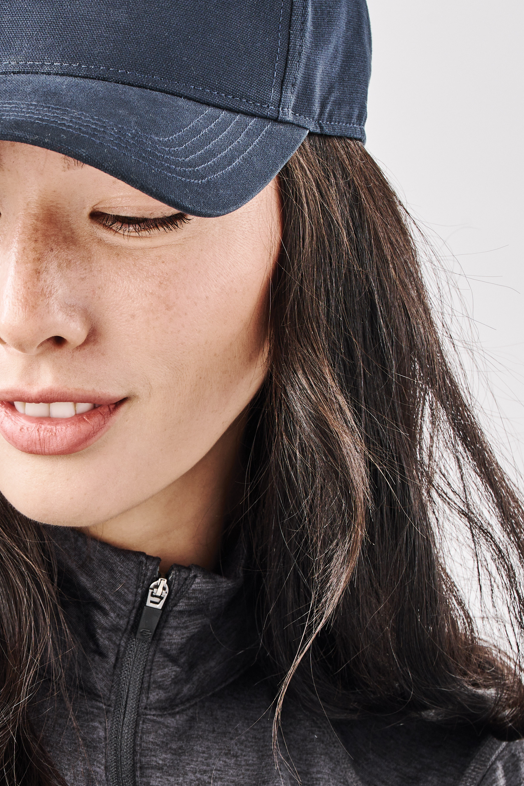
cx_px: -4
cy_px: 554
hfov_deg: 4.0
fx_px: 7445
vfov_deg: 6.0
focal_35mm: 341
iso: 100
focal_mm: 150
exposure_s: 1/125
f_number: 11
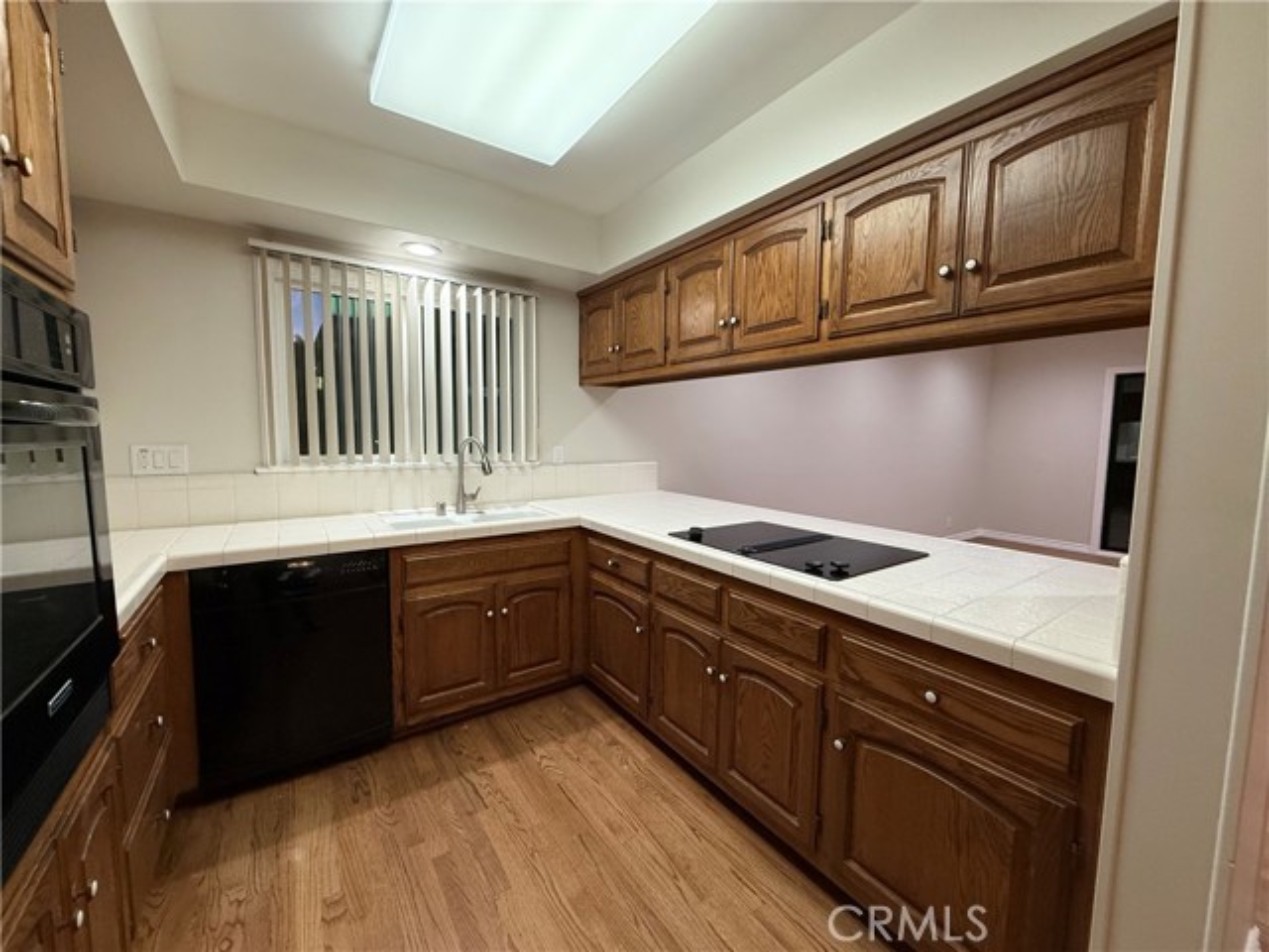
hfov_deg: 102.1
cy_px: 476
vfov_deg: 85.7
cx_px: 634
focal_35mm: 14
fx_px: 513
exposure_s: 1/120
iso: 320
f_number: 2.2
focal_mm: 2.22
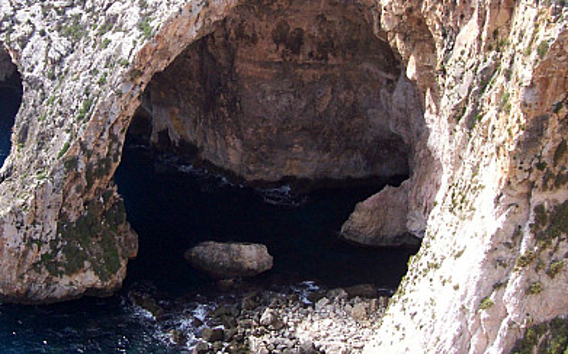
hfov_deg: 34.3
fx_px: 913
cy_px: 133
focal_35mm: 59
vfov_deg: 21.9
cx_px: 206
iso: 80
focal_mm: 5.6
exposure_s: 1/686
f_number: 2.7
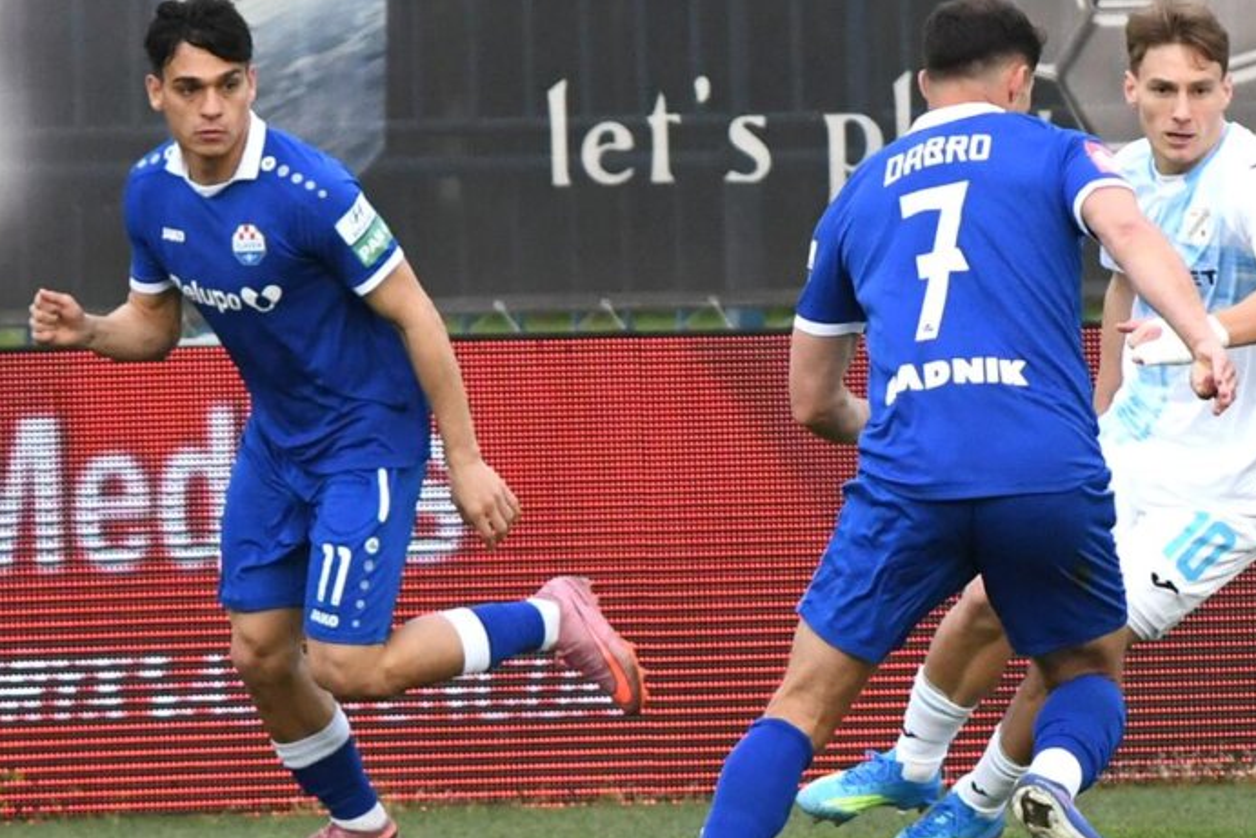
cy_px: 544
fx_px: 19087
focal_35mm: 547
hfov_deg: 3.8
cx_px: 1085
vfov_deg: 2.5
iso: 1600
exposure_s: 1/2500
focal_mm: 200
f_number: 4
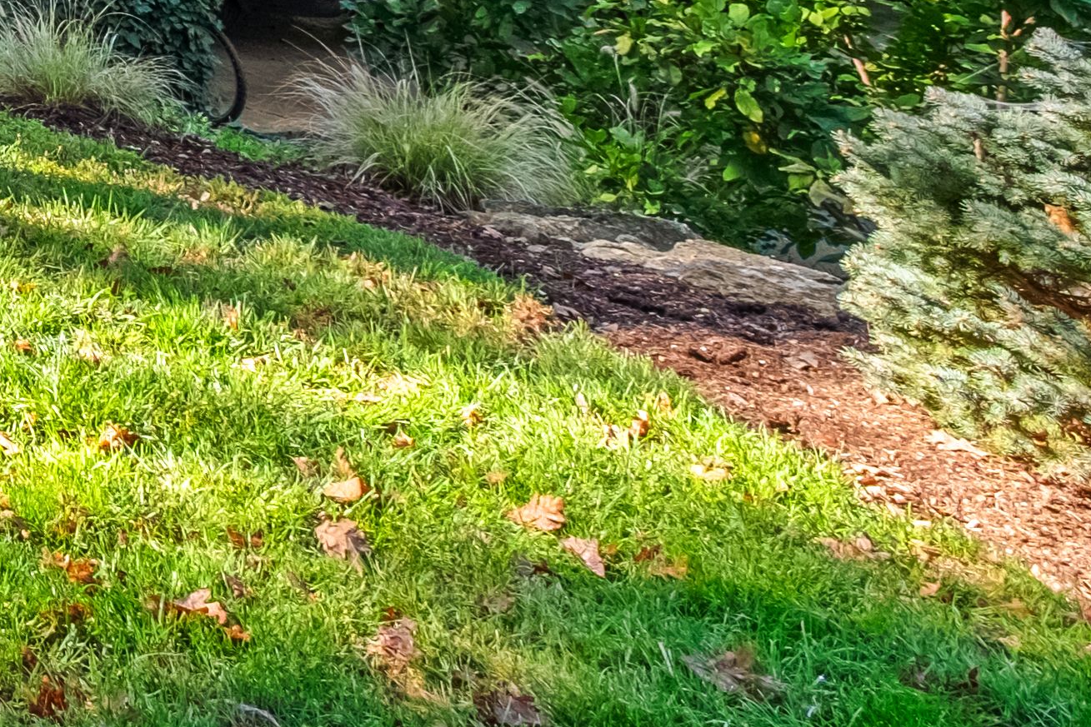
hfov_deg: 21.2
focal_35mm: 56
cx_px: -937
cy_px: -523
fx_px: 1697
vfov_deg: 19.3
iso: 500
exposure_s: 1/320
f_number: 6.4
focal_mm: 10
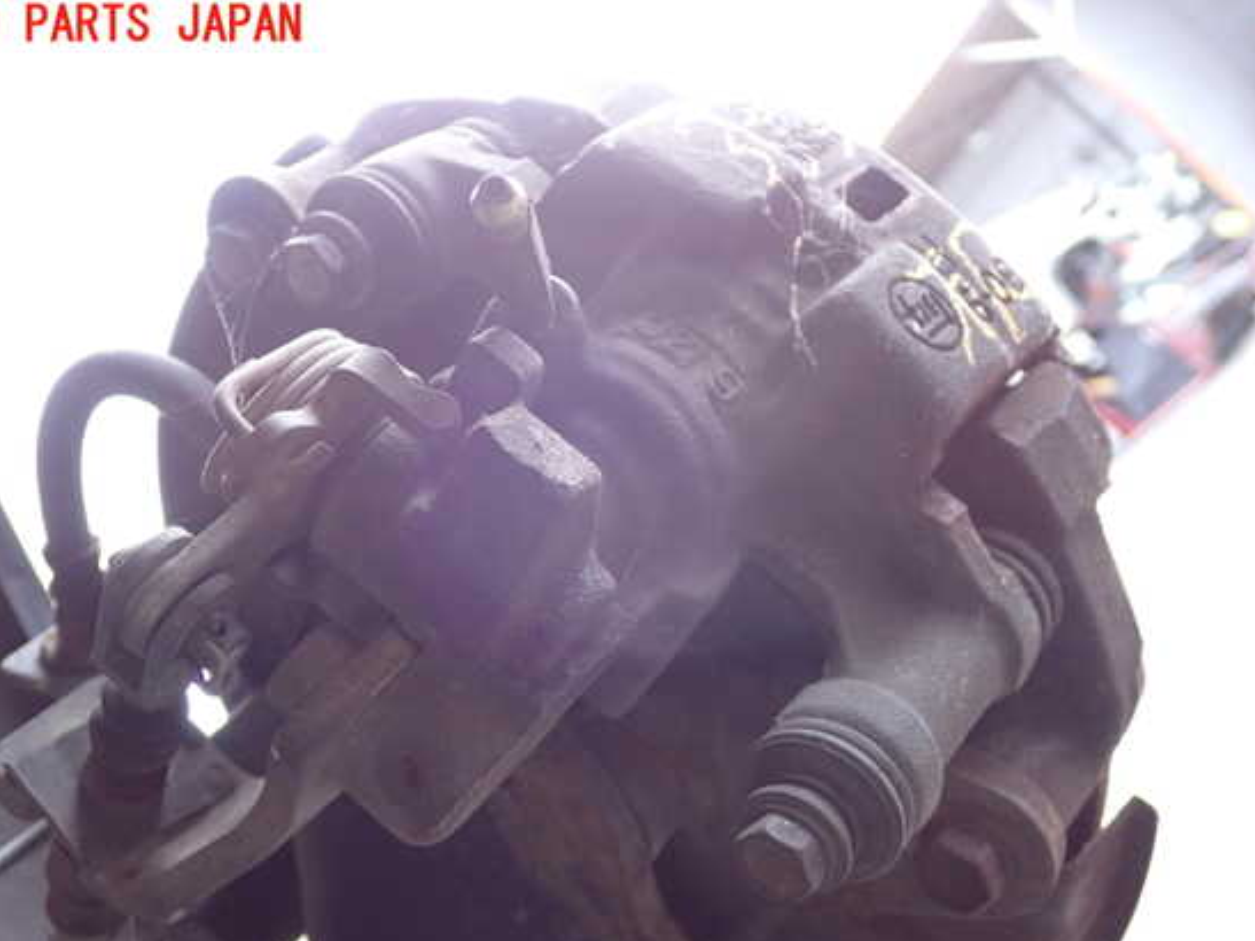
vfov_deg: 32.2
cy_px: 514
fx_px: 1631
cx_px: 574
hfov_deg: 42.0
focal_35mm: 45
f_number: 2.8
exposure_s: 1/125
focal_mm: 7.31
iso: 250
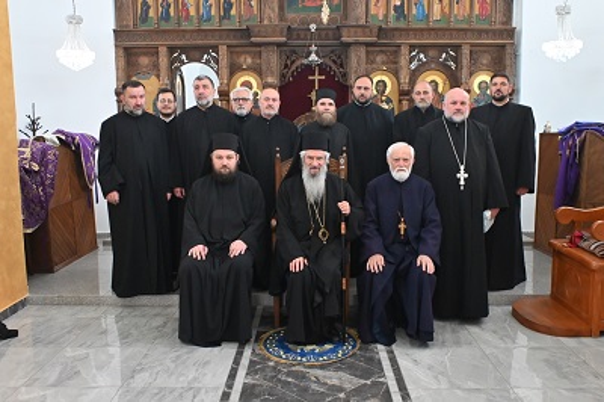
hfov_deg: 57.3
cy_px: 201
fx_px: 553
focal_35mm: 33
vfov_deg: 39.9
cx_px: 302
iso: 4000
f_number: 5.6
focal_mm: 22
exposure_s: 1/160
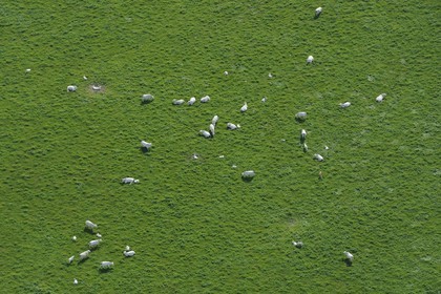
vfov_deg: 6.9
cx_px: 220
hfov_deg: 10.3
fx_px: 2450
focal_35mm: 200
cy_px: 147
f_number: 6.3
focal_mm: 200
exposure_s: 1/500
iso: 400
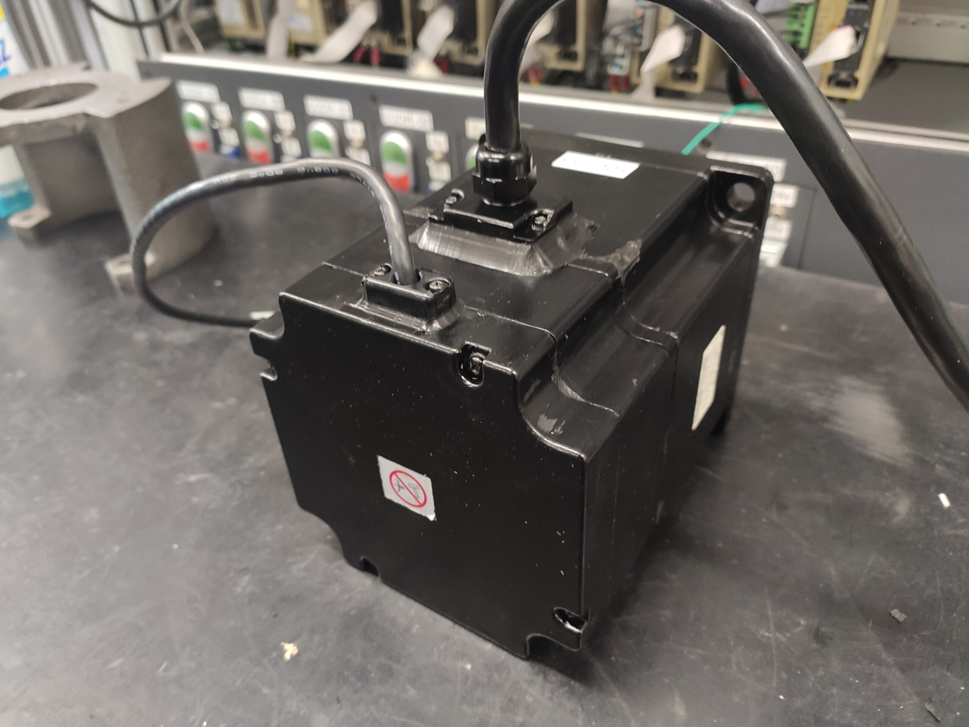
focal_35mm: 26
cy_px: 364
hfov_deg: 67.3
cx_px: 484
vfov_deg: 53.1
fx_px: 728
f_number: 1.75
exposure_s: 1/25
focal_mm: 4.77
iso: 1076
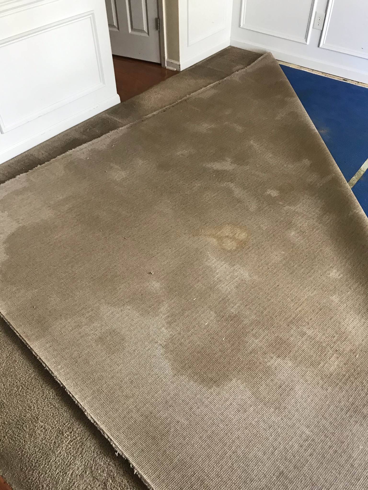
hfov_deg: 49.7
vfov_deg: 63.4
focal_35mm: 28
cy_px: 245
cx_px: 184
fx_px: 397
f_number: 1.8
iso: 40
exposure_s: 1/20
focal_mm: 3.99
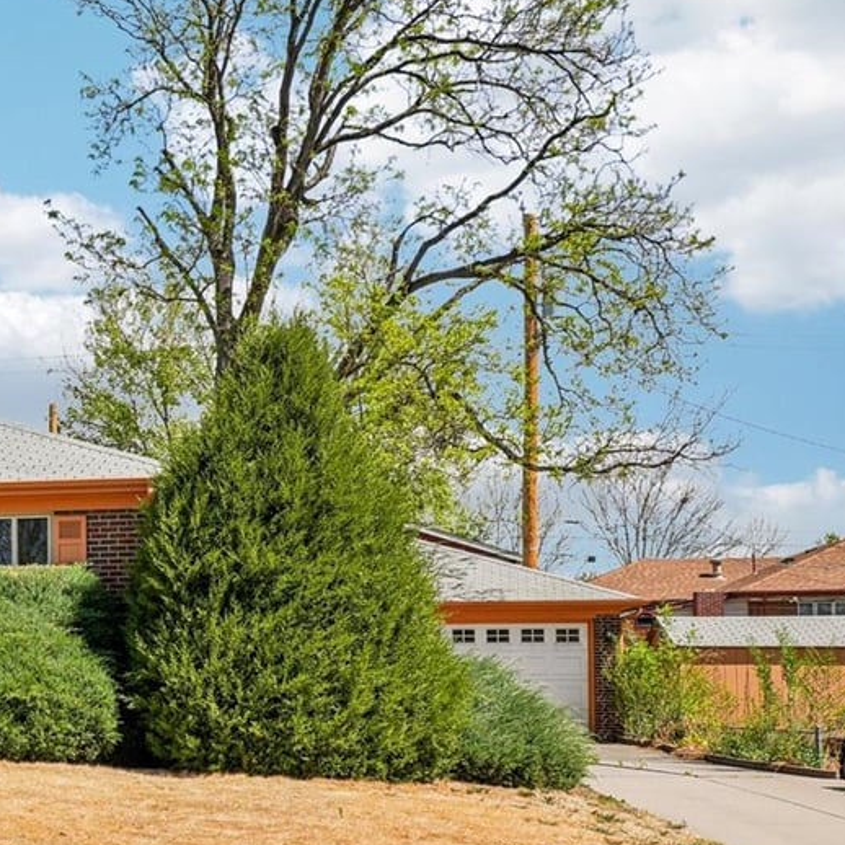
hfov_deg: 26.4
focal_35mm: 59
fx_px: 1629
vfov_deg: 29.0
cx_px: -122
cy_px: 498
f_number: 8
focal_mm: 20
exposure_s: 1/500
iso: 100
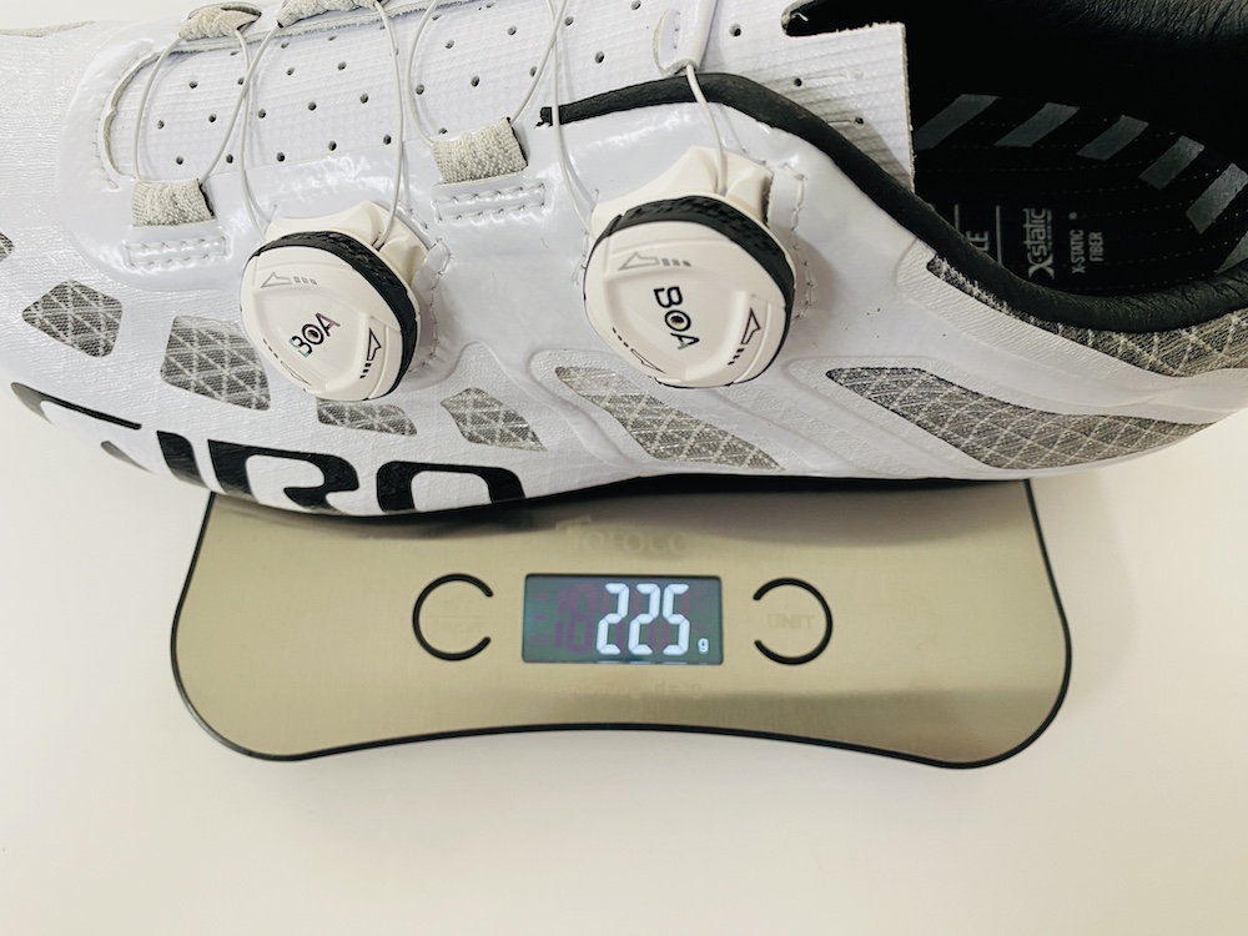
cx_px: 624
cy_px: 468
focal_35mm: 25
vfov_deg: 54.9
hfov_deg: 69.4
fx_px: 901
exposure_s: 1/50
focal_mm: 4.25
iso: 80
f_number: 1.8
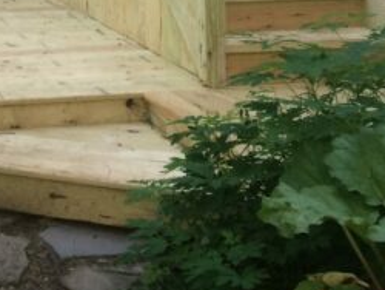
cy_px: -106
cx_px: -83
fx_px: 991
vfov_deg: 15.7
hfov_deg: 20.5
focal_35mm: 89
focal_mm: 4.15
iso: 32
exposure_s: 1/40
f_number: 2.2
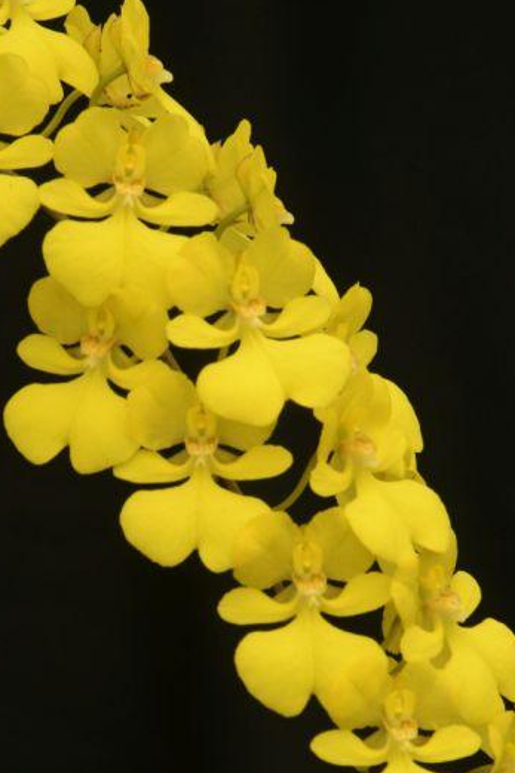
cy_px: 504
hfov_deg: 5.8
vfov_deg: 8.7
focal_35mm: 236
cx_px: 158
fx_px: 5067
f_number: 14
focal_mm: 120
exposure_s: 1/30
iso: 800
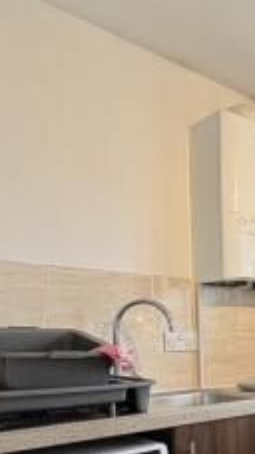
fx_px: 469
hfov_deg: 25.3
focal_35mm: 39
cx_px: 350
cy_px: 359
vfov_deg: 48.8
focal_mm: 2.22
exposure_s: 1/100
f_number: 2.2
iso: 100
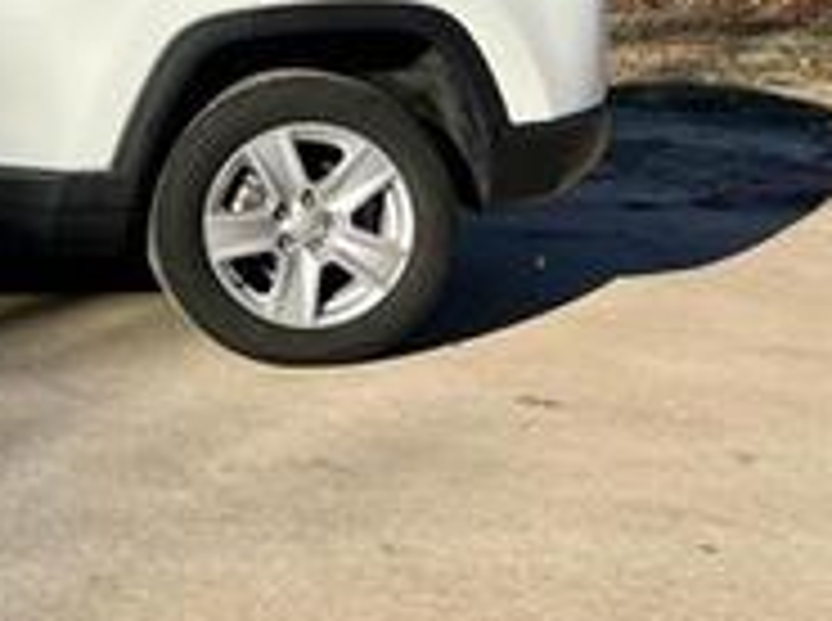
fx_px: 1703
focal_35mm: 71
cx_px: -265
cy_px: 27
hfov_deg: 23.9
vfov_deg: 20.1
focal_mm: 5.1
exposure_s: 1/2513
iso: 50
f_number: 1.6
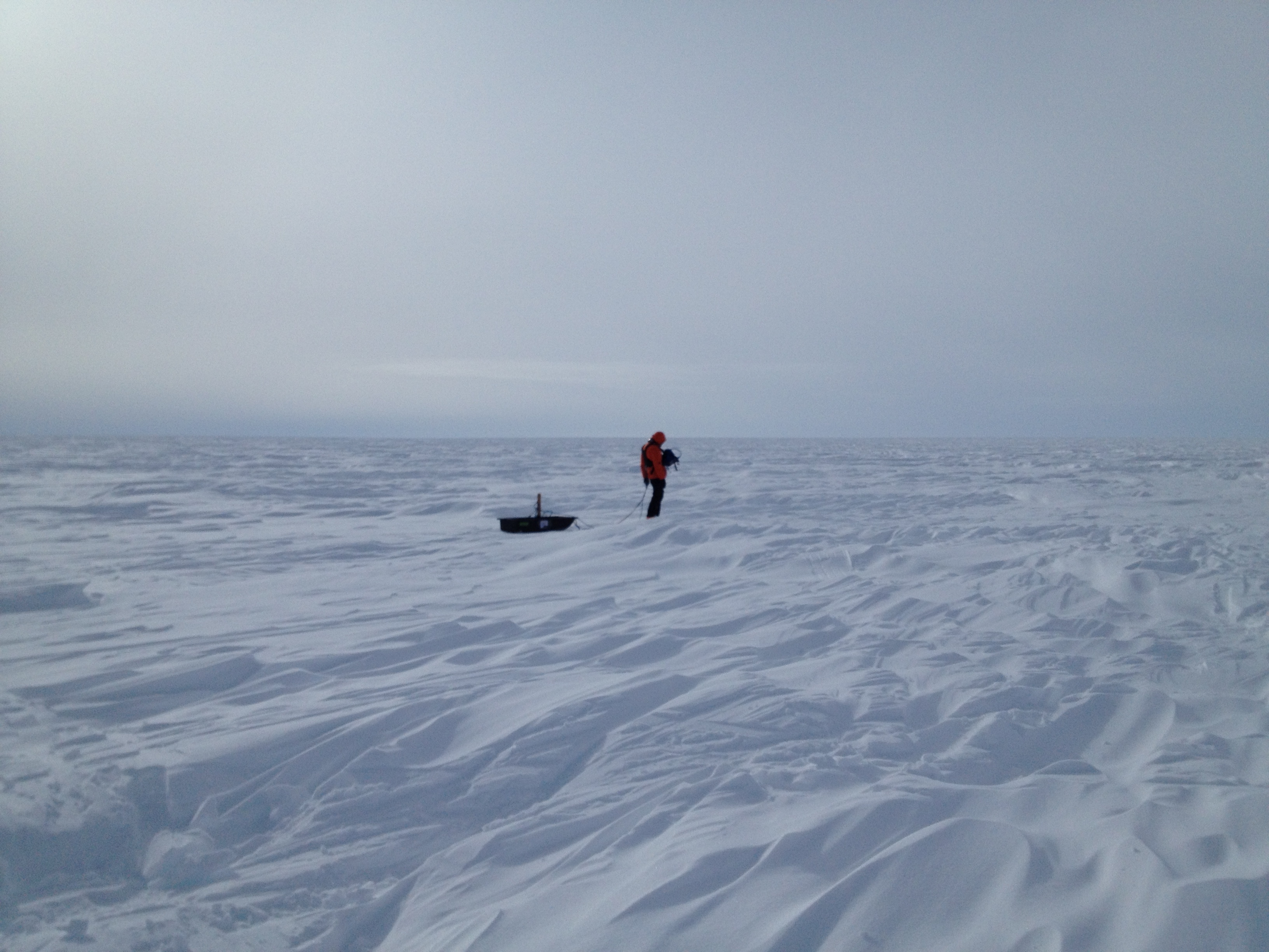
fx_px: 1283
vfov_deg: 40.7
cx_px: 634
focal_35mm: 35
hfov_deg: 52.6
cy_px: 476
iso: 50
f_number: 2.4
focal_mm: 4.28
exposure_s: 1/9259
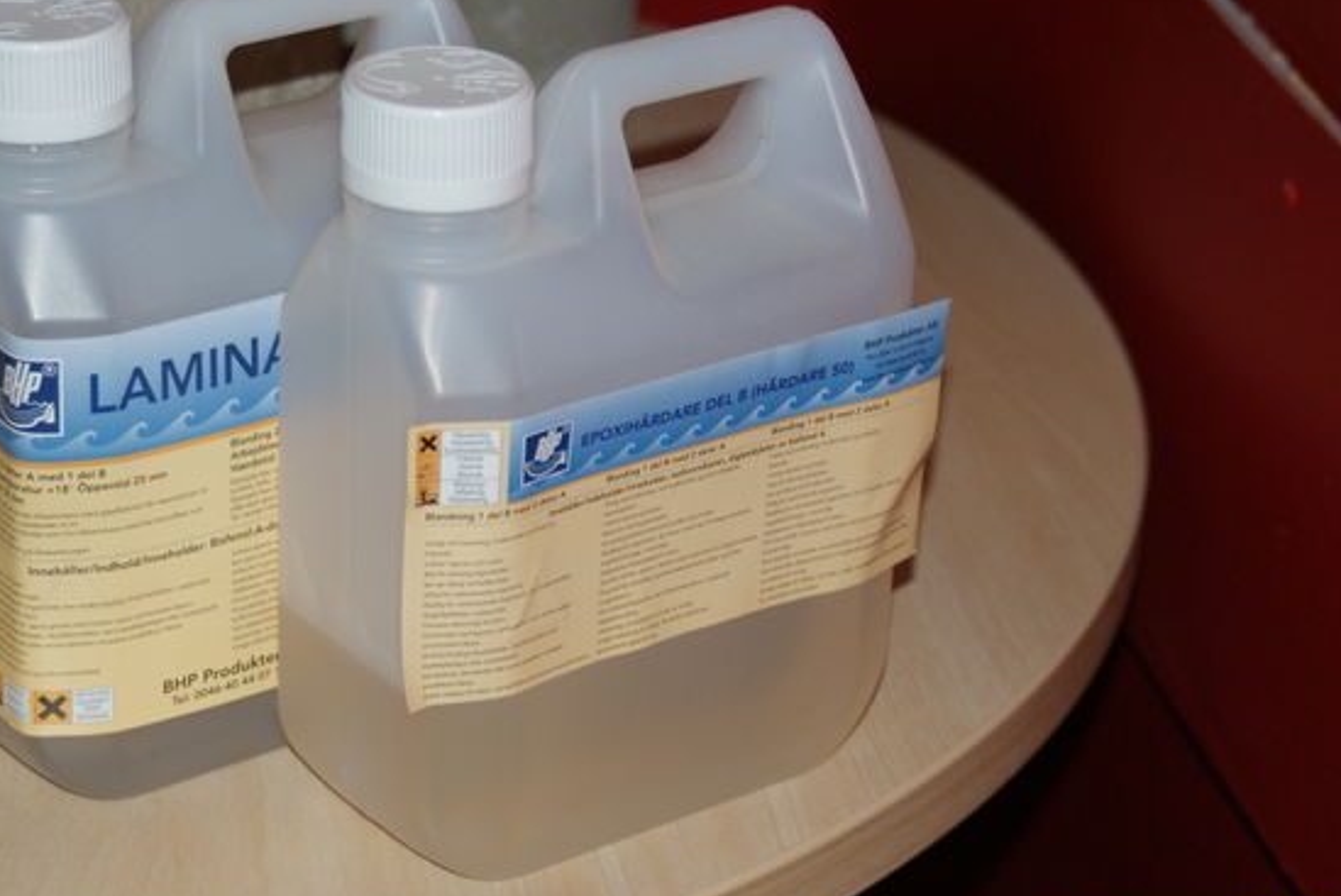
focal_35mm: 105
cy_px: 427
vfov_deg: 13.1
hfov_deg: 19.4
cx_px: 562
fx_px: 3914
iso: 400
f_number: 5.6
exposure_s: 1/100
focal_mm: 60
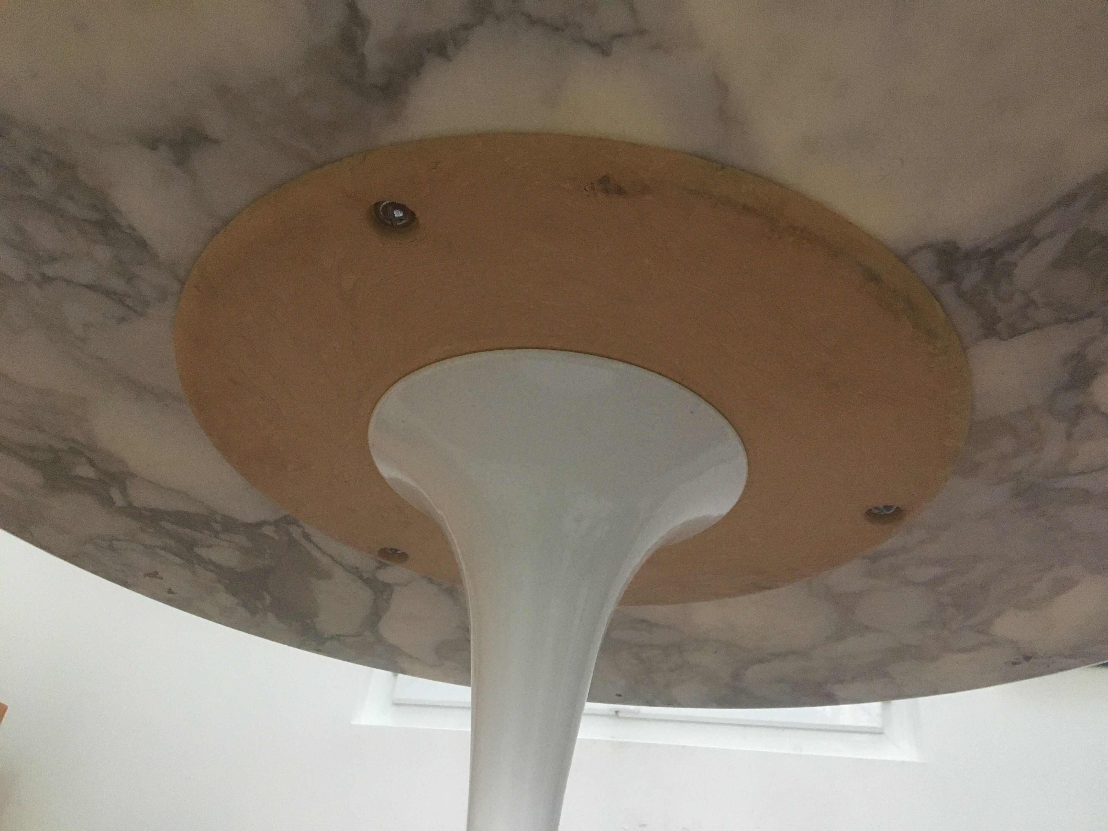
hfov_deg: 61.7
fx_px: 928
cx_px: 554
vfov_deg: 48.2
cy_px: 416
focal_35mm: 29
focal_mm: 4.15
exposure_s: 1/25
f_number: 2.2
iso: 200
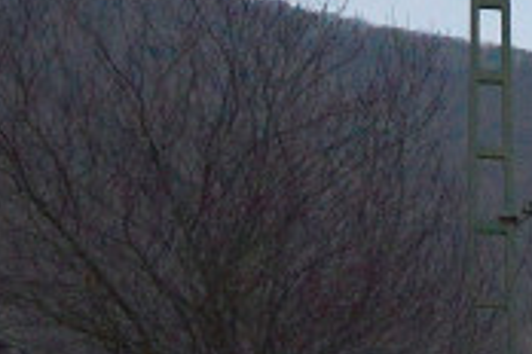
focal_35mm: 159
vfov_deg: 8.3
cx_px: 1281
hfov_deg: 10.9
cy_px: 648
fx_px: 2349
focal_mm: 18
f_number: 5.6
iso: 1600
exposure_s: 1/400
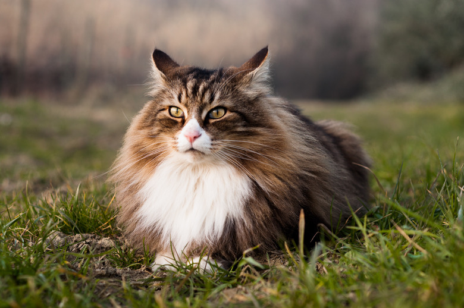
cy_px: 154
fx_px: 965
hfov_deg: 27.0
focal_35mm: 75
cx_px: 232
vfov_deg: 18.1
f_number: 3.5
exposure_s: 1/250
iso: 400
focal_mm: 50
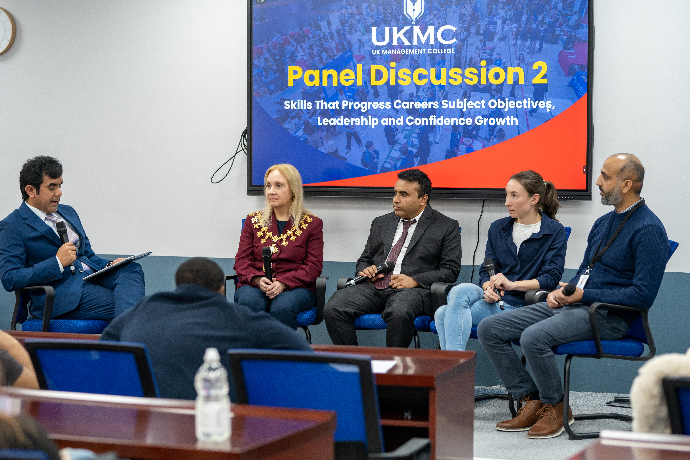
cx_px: 345
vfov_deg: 16.1
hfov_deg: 23.9
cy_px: 230
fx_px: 1629
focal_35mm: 85
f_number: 2.8
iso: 500
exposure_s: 1/125
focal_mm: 85
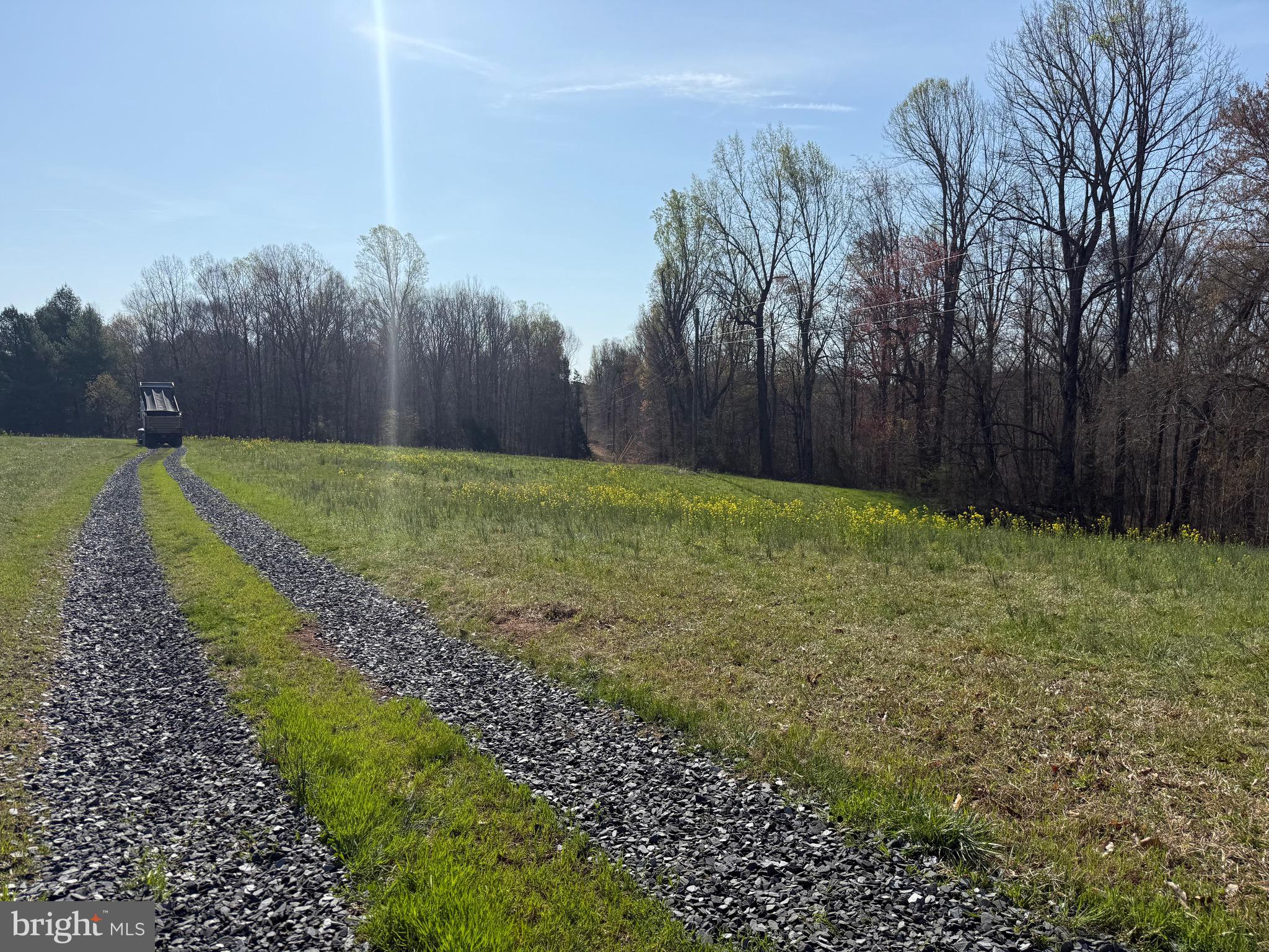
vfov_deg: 56.8
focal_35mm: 24
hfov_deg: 71.6
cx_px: 634
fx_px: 880
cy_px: 476
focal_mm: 6.76
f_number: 1.78
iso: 80
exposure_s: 1/7353
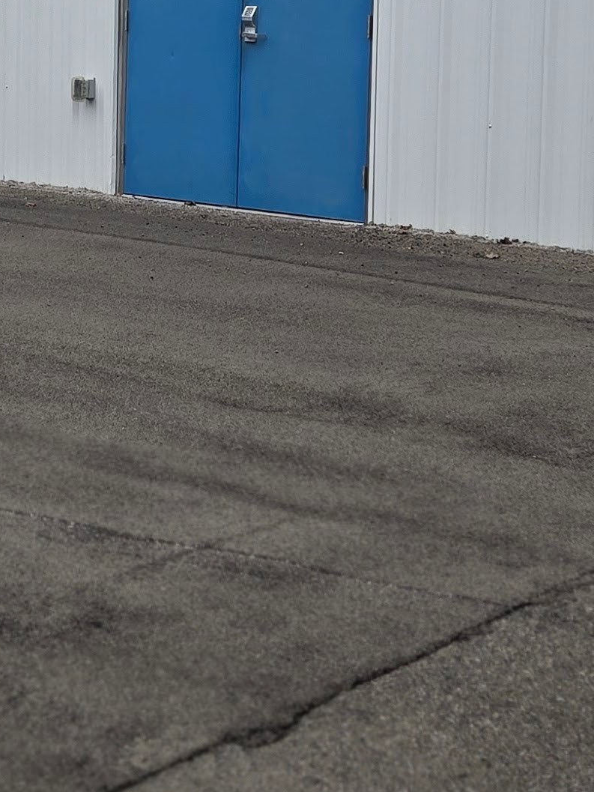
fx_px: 1990
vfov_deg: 22.1
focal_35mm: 87
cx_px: -68
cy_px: 115
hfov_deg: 16.4
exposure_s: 1/609
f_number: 1.8
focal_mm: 5.4
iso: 25
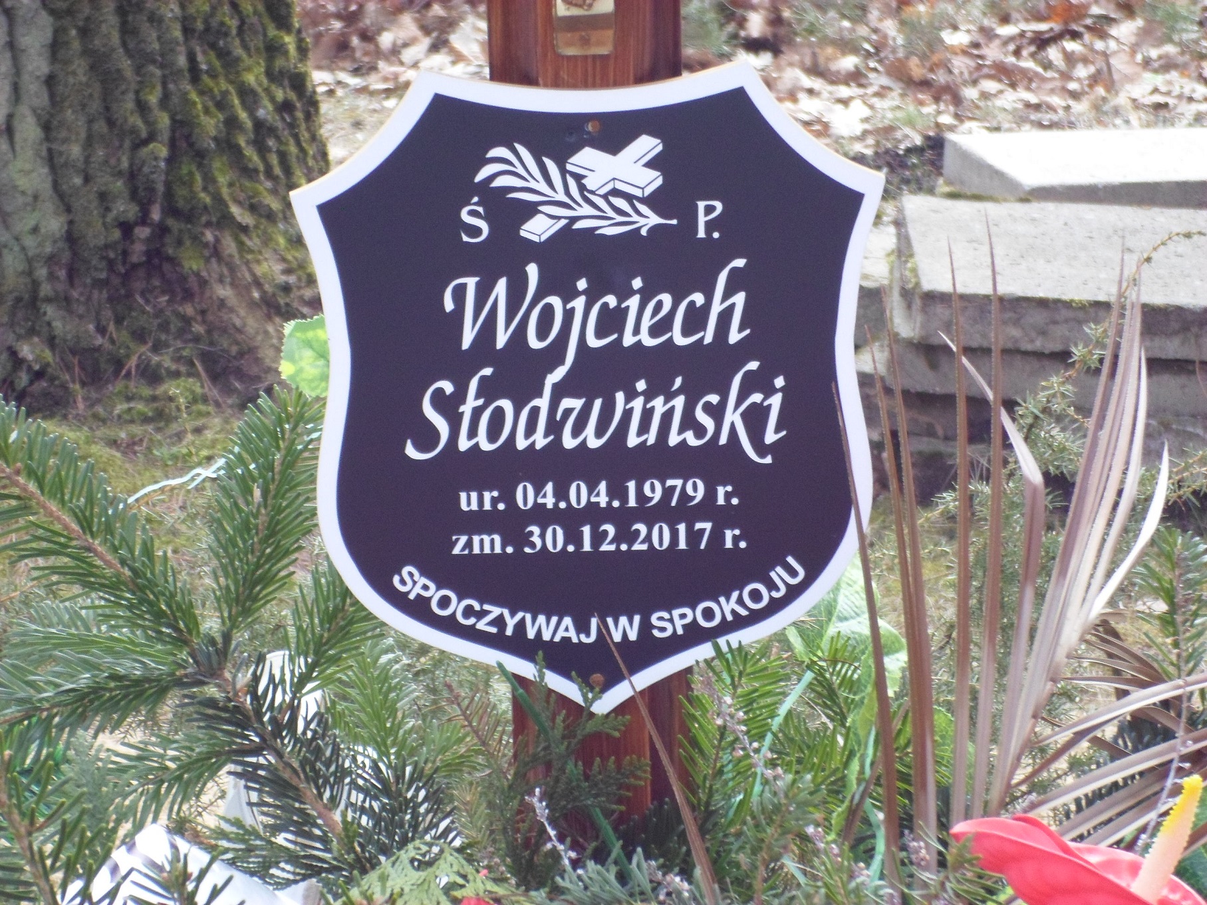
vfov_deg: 11.9
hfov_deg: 15.8
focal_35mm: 125
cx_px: 604
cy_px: 452
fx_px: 4358
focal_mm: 22.5
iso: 160
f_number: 6.3
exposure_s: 1/60
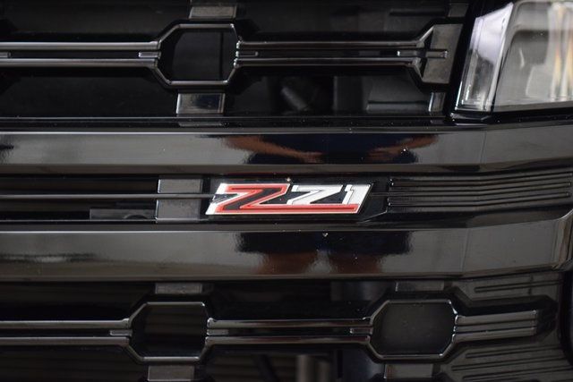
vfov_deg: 13.0
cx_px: 286
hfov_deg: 19.5
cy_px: 191
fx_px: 1672
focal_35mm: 105
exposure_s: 1/40
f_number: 2.8
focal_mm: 70
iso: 1600
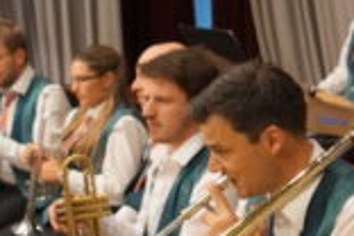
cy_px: 230
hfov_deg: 12.4
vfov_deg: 8.4
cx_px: 402
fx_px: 1593
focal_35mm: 162
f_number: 4.5
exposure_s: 1/160
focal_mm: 26
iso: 2000
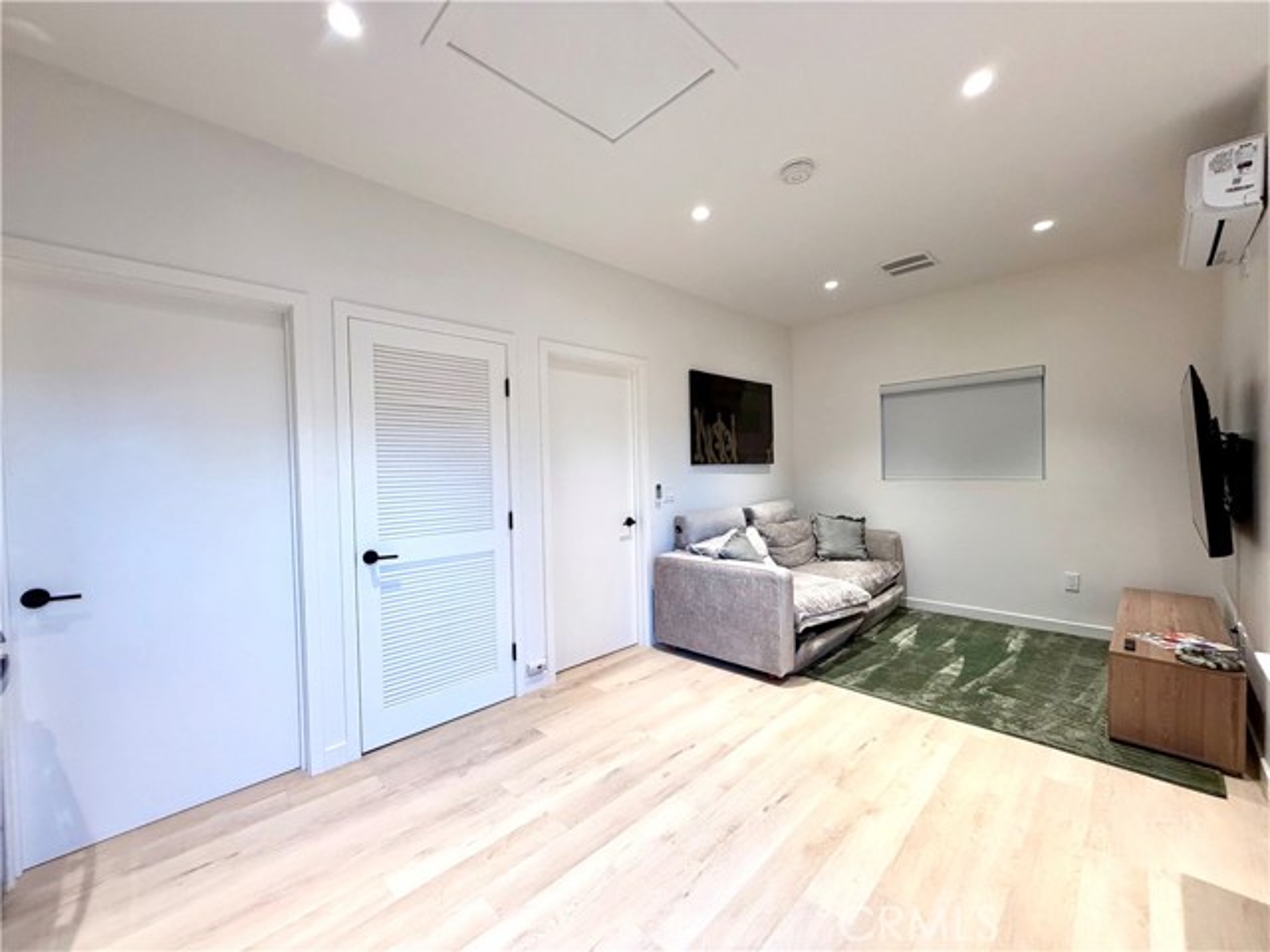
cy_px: 476
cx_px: 635
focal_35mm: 14
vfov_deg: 85.7
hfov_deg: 102.1
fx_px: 514
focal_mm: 2.22
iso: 250
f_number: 2.2
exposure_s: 1/120
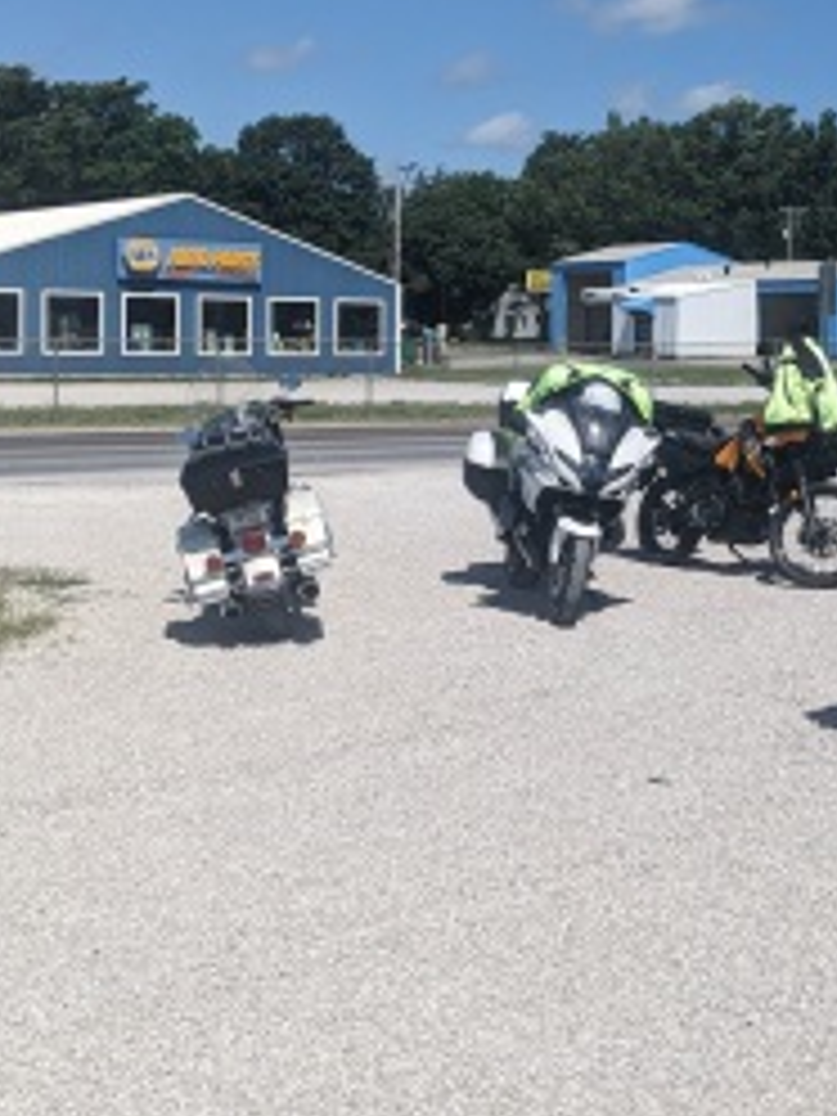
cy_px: 380
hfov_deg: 24.7
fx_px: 1870
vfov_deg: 33.0
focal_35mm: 58
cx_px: 693
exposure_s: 1/4673
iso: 61
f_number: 1.73
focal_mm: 4.38
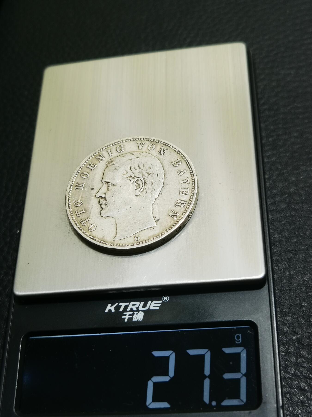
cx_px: 156
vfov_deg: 39.7
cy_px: 208
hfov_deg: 30.3
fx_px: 577
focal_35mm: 48
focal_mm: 6.67
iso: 100
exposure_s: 1/100
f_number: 1.9
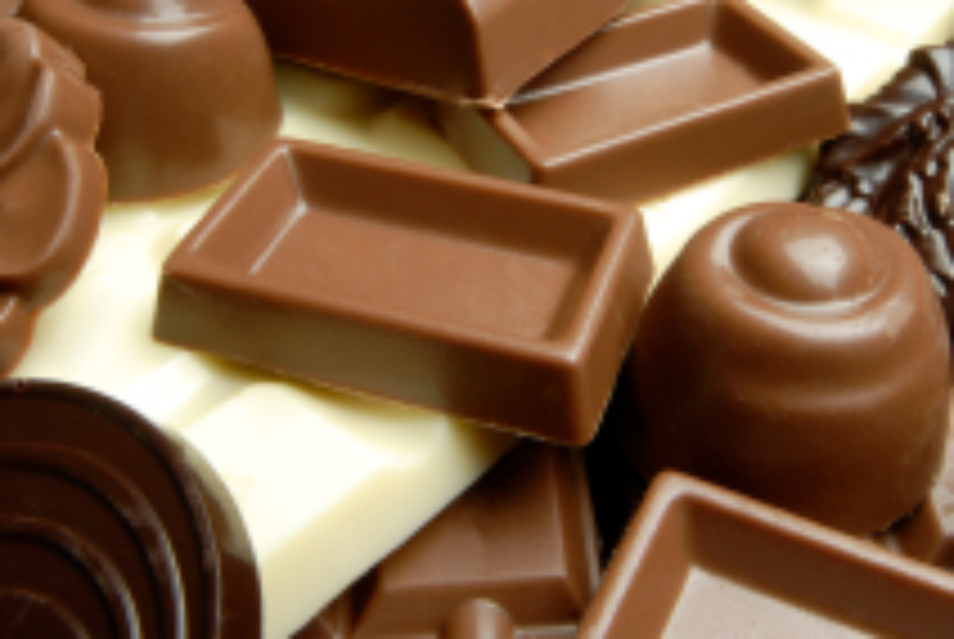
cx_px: 562
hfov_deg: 46.1
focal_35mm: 42
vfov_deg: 31.8
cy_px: 227
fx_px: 1115
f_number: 22
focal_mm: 14
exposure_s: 1/100
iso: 100
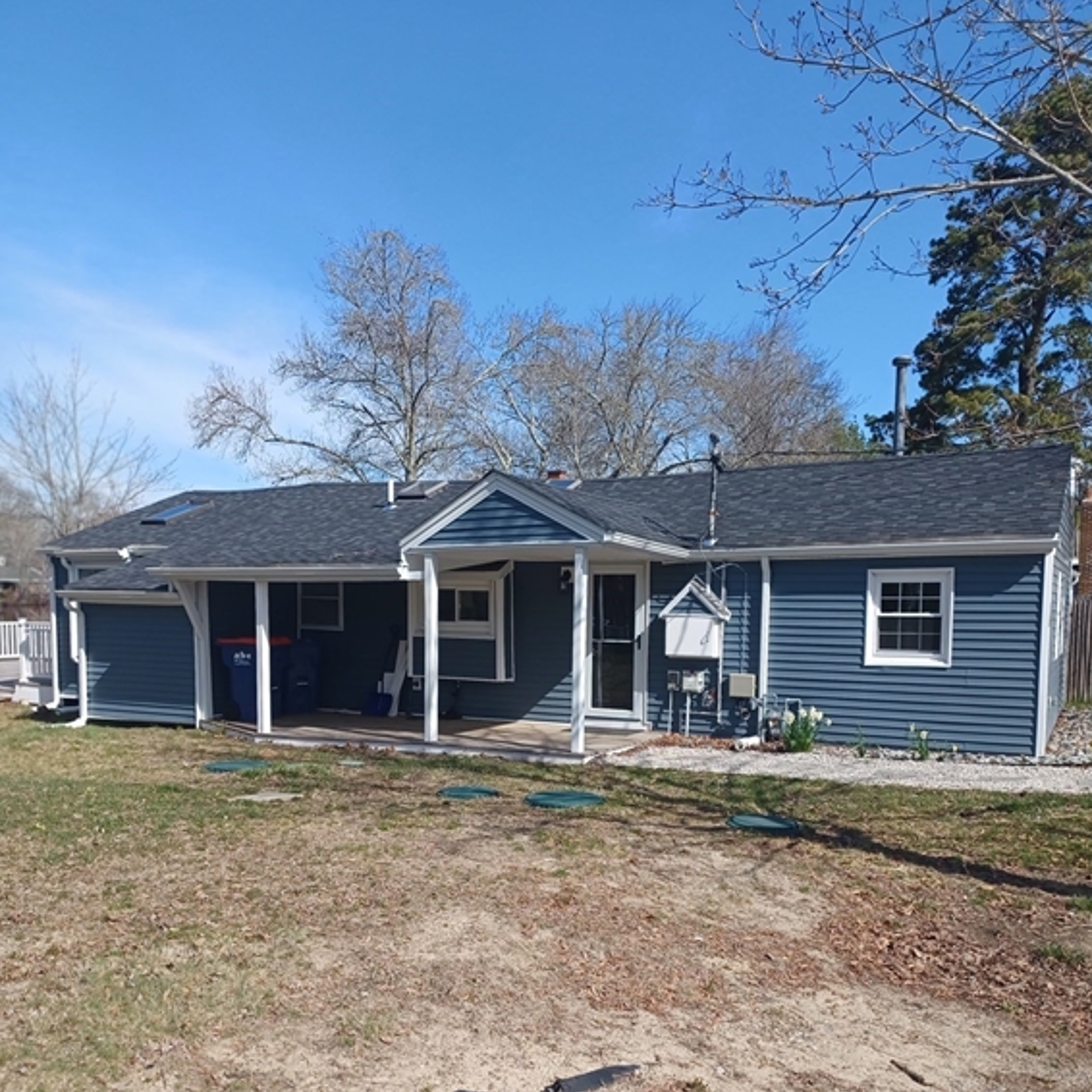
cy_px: 693
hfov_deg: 54.0
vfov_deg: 53.4
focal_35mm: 30
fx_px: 1071
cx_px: 548
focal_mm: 4.6
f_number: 1.8
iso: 32
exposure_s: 1/418
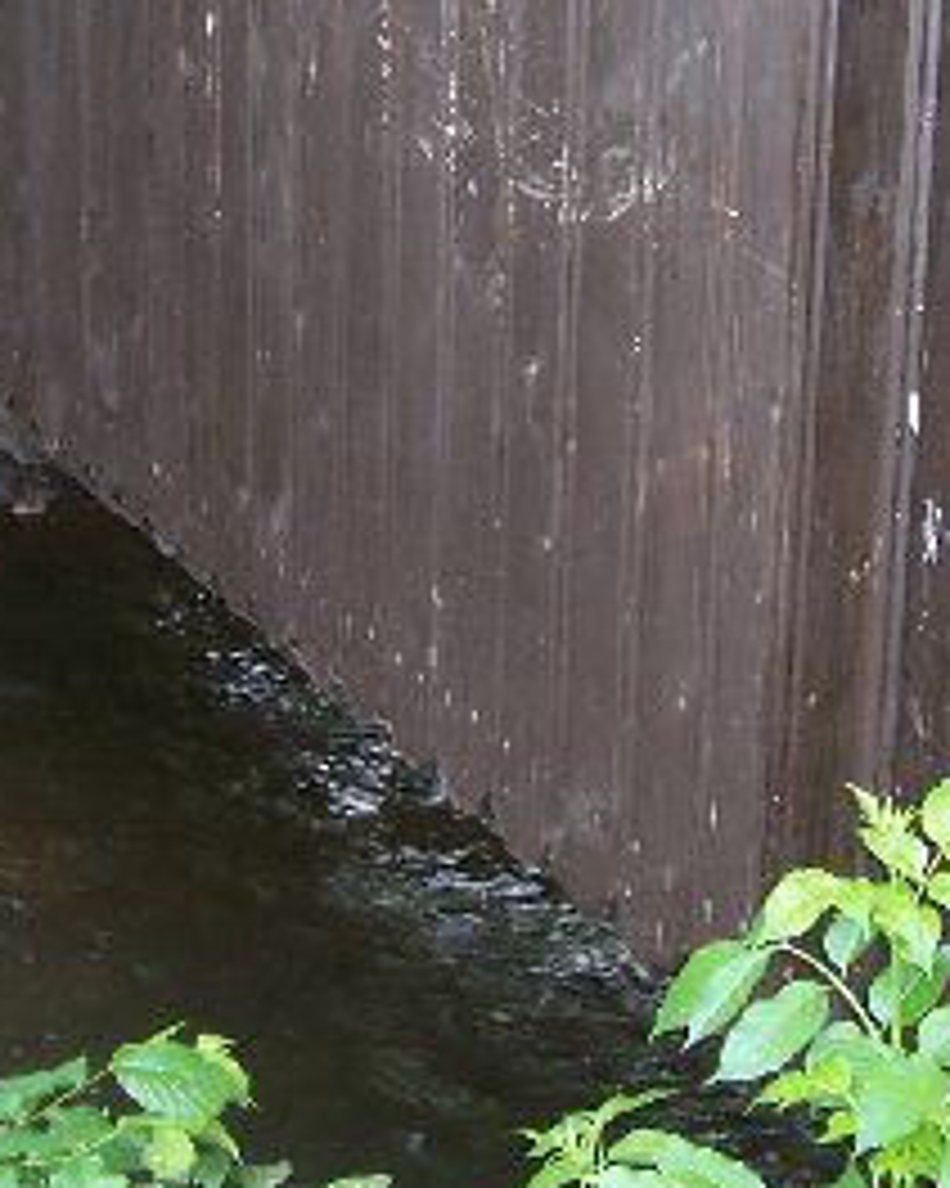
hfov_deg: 21.5
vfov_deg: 26.6
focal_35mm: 71
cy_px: 405
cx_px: 572
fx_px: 2497
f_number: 2.7
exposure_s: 1/60
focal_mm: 5.6
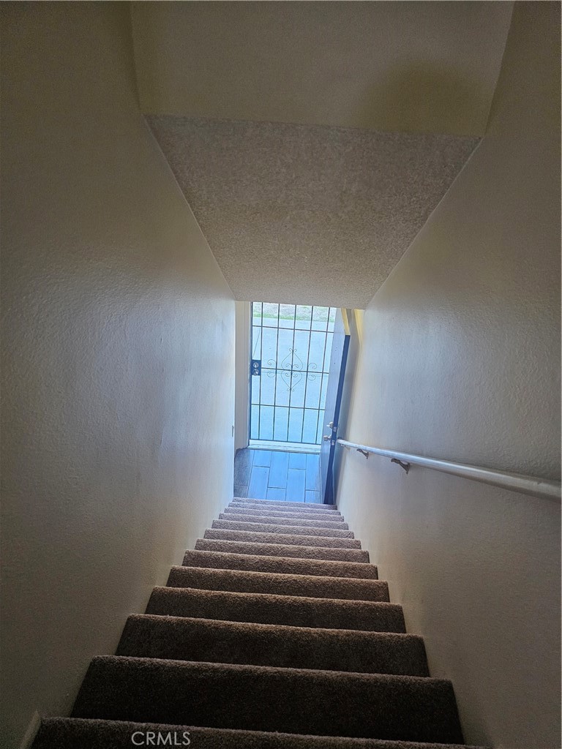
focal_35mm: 23
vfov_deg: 73.9
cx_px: 281
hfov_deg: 58.9
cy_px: 374
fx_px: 498
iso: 640
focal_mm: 6.3
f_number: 1.7
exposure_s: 1/170
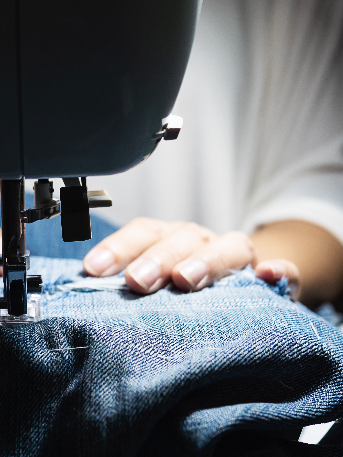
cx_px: 68
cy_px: 229
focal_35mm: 74
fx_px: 978
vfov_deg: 26.3
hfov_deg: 19.7
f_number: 2.8
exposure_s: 1/60
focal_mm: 25
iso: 200
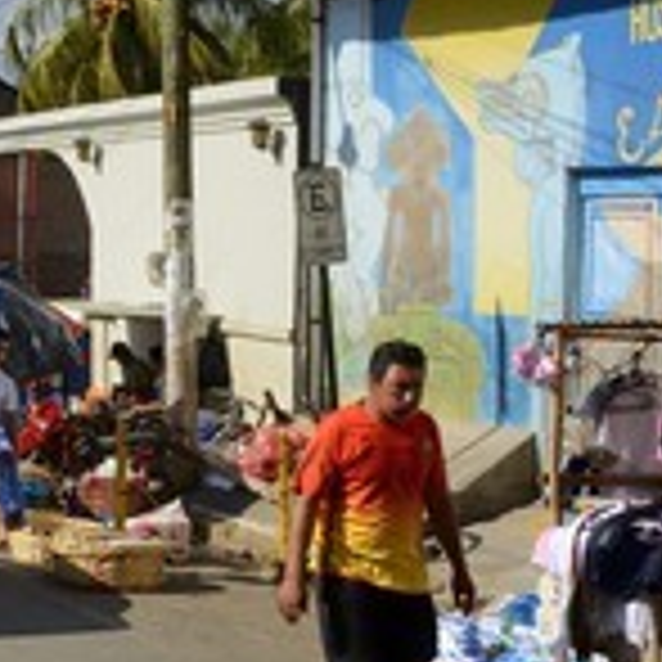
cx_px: -45
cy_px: 270
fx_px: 1471
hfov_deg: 23.9
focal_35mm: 68
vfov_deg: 25.3
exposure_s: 1/320
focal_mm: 18.5
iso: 200
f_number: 11
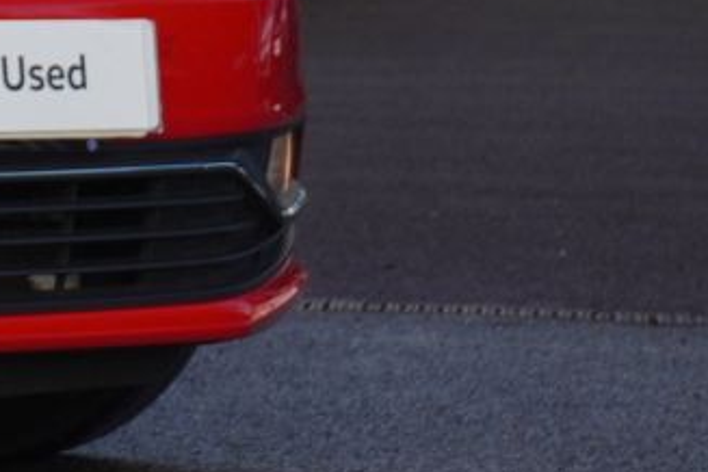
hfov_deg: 7.2
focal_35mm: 271
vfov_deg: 5.0
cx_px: -866
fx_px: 5338
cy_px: -303
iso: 400
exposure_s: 1/160
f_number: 5.6
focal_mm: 37
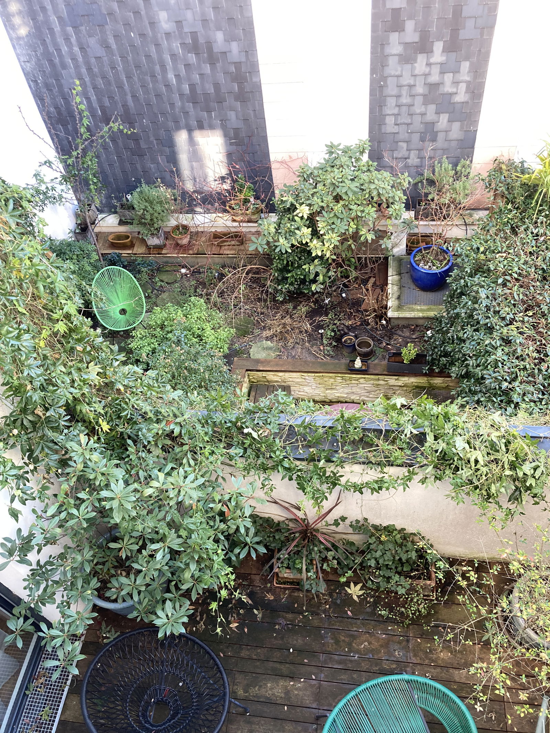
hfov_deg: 49.7
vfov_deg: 63.4
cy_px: 366
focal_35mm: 28
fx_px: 593
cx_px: 275
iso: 80
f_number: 1.8
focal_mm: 3.99
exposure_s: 1/87
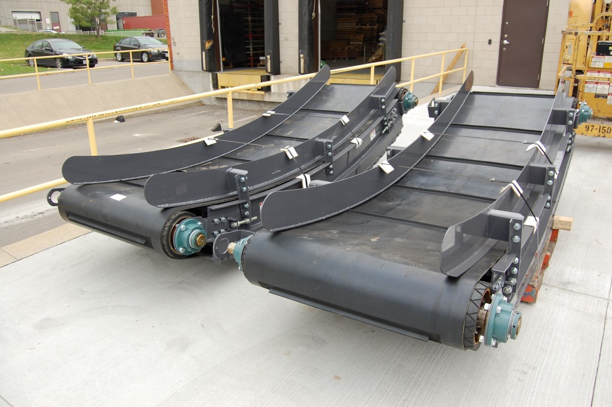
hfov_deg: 67.4
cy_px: 204
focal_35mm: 27
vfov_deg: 47.9
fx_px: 459
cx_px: 306
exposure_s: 1/160
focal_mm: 18
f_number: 6.3
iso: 200
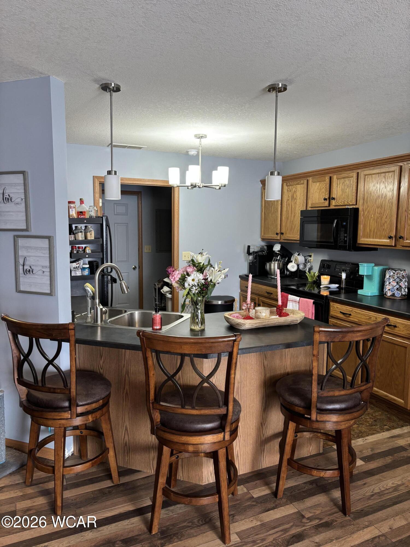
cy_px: 274
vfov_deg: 67.3
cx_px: 205
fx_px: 411
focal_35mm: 26
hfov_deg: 53.1
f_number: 1.6
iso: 160
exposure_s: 1/60
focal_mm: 5.96
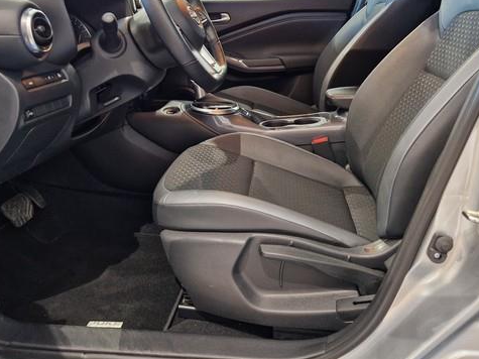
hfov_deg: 58.4
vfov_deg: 44.8
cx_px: 247
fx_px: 429
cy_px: 124
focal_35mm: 31
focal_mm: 5.4
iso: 320
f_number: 1.8
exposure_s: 1/100
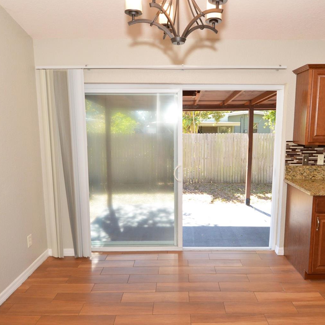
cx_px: 180
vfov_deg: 65.0
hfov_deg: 64.9
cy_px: 168
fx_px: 255
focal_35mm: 24
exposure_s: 1/80
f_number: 9
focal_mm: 12
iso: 800
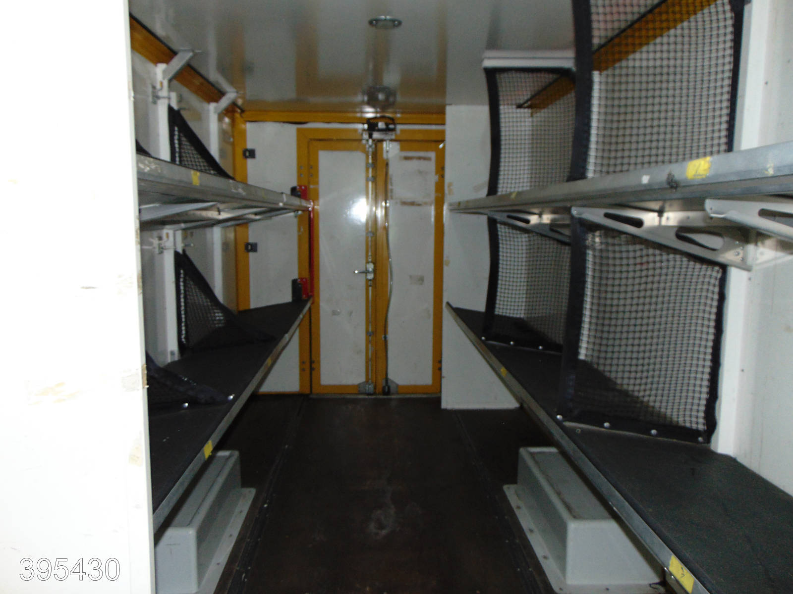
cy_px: 297
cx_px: 396
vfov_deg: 54.9
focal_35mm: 25
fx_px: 573
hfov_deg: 69.4
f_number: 3
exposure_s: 1/30
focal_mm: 4.5
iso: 200
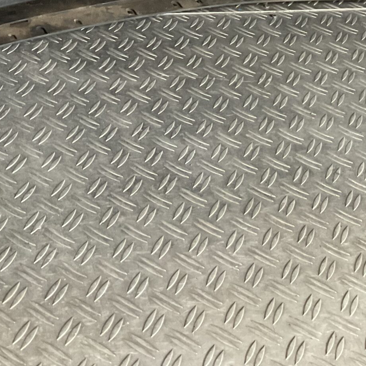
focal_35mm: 71
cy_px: -7
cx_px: -31
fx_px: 849
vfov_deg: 23.2
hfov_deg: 23.0
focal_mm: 3
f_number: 1.8
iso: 200
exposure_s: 1/50
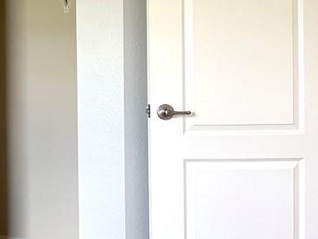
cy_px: 61
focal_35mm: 103
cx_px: -119
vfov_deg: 14.3
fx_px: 947
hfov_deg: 17.6
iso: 125
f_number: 1.78
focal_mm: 6.76
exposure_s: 1/120
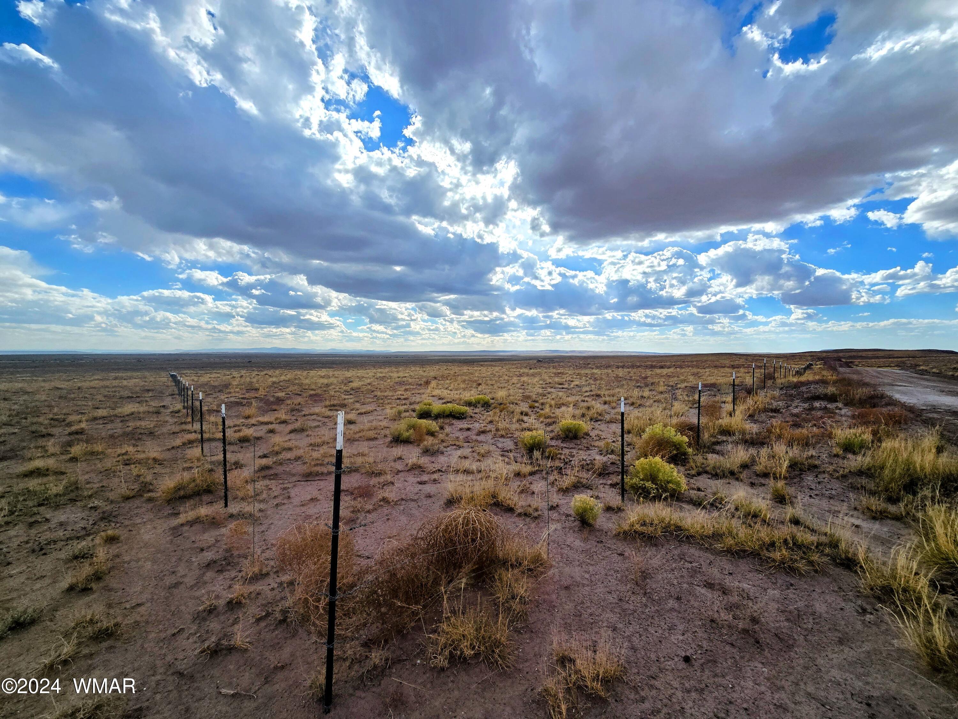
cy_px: 360
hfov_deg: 106.2
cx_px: 479
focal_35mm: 13
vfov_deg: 89.9
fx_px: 360
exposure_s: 1/3935
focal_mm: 2.2
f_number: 2.2
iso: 50
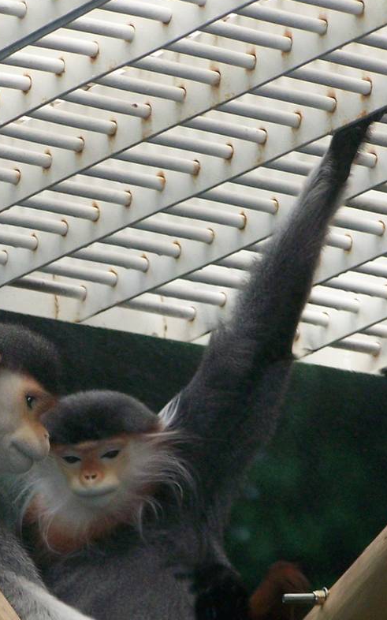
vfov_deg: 7.0
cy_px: 481
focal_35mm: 300
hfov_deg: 4.4
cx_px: 87
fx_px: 5064
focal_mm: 23.1
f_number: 3.2
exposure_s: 1/100
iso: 160
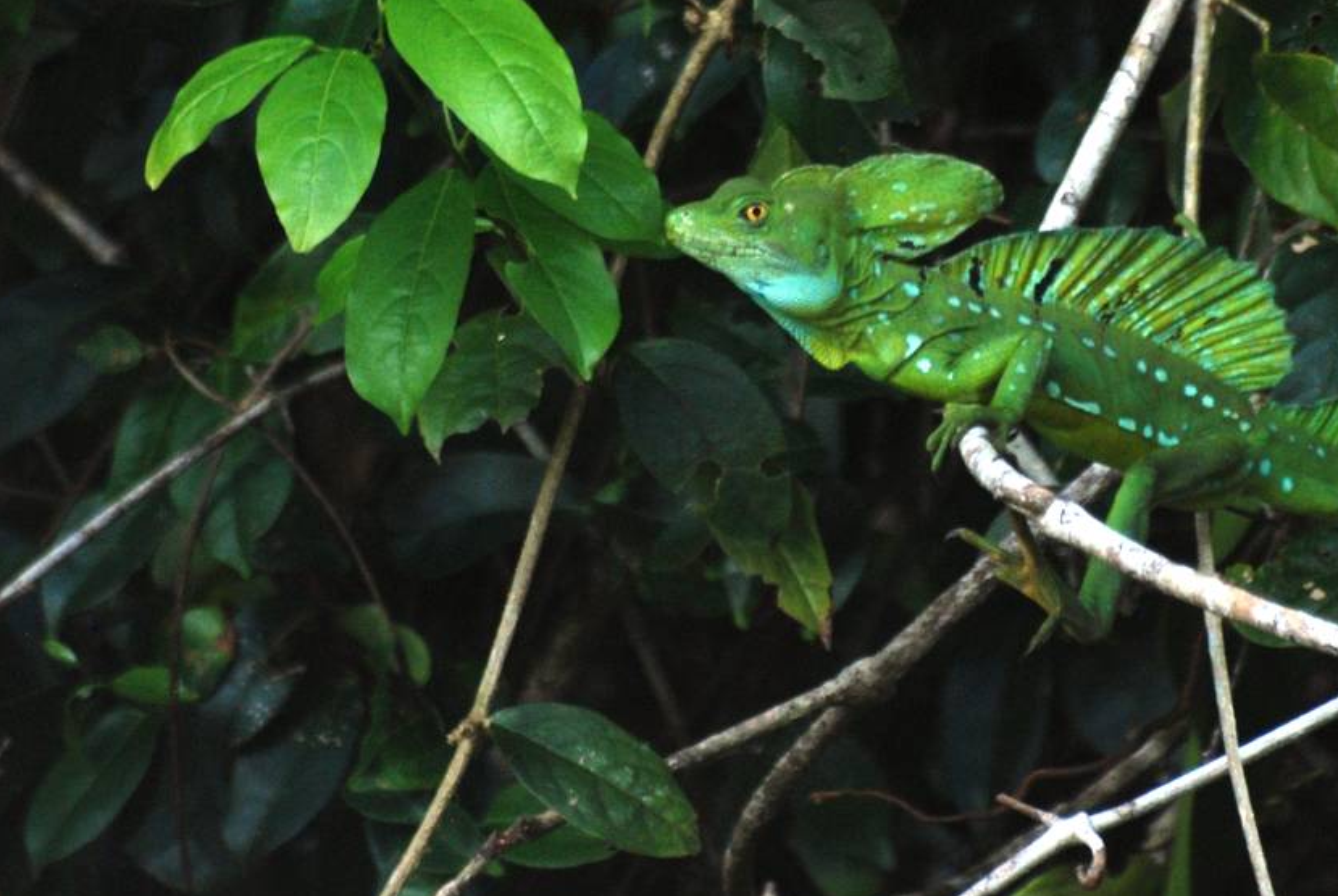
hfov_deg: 2.4
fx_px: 32300
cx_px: 1068
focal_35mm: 868
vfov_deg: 1.6
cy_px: 232
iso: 400
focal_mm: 300
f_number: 5.6
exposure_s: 1/160
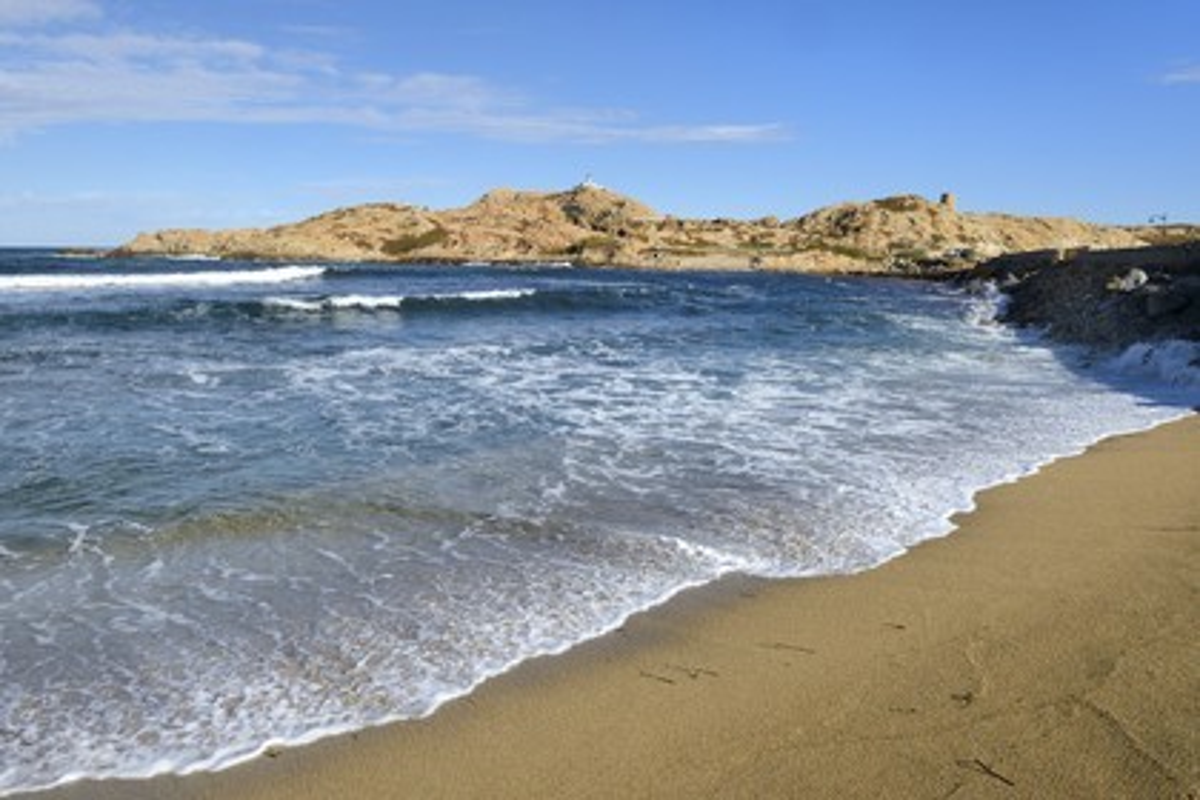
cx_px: 600
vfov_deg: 53.1
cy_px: 400
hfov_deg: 73.7
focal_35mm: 24
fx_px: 800
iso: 200
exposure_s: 1/320
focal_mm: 24
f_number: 13
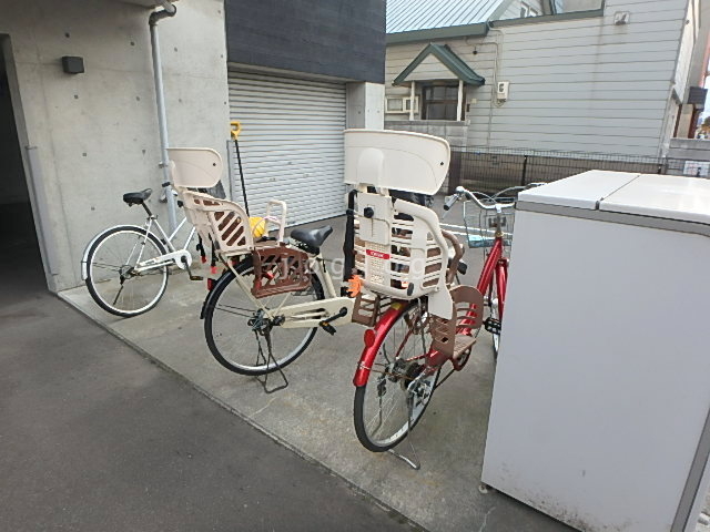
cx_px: 355
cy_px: 266
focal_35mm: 21
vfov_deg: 63.4
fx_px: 431
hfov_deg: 79.0
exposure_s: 1/125
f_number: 3.5
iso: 125
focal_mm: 3.7
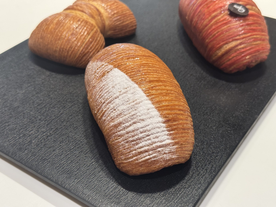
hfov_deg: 39.7
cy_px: 104
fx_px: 383
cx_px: 138
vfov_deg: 30.3
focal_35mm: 48
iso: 125
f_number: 1.78
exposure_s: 1/50
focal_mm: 6.76
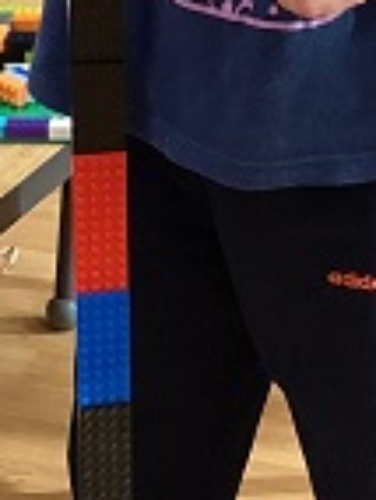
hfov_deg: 10.2
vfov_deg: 13.3
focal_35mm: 145
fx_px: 2094
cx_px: 260
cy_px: -42
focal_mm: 3.3
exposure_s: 1/50
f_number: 2.4
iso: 125
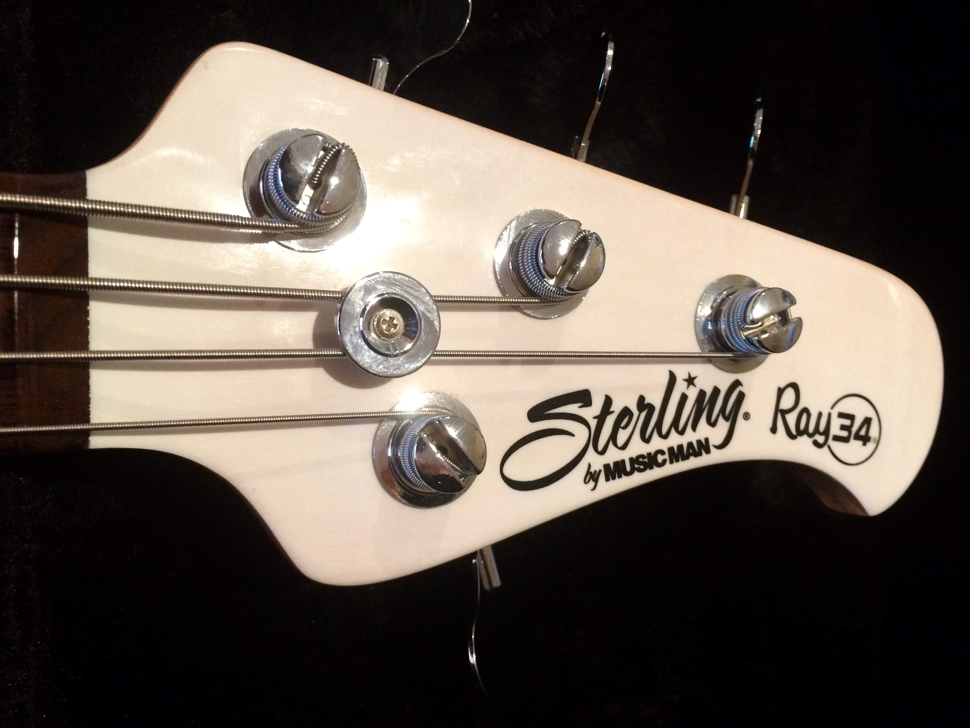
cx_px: 485
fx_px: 813
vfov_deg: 48.2
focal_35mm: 29
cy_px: 364
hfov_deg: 61.7
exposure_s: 1/17
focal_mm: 4.15
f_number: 2.2
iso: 320
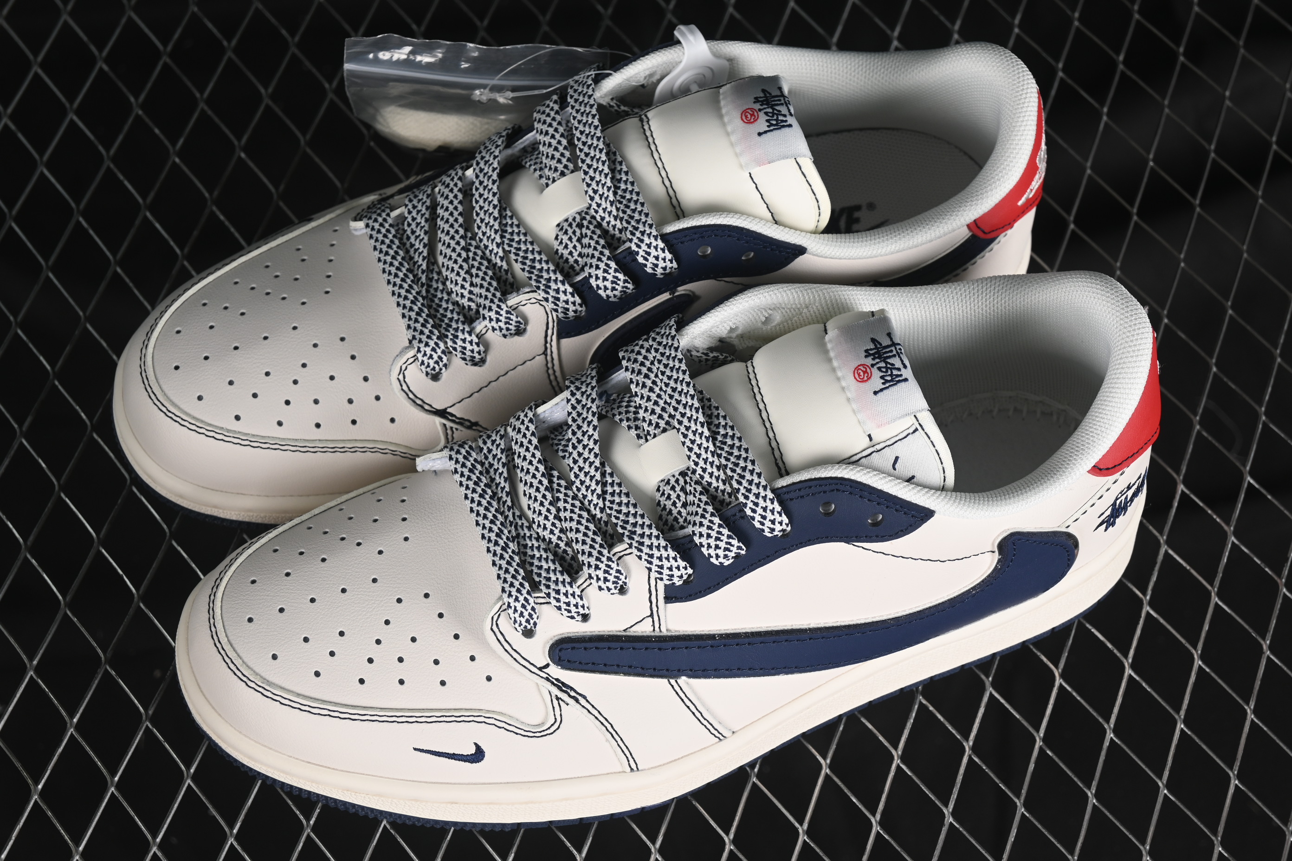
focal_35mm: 75
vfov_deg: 18.2
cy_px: 430
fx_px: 2691
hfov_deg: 27.0
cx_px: 646
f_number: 7.1
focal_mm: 50
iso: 160
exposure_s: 1/80
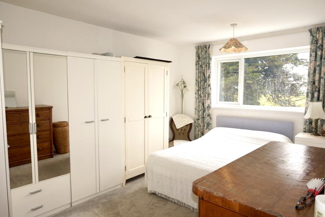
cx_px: 162
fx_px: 217
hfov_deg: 73.7
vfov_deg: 53.2
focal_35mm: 24
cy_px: 108
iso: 400
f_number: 6.3
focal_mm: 16
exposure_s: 1/125
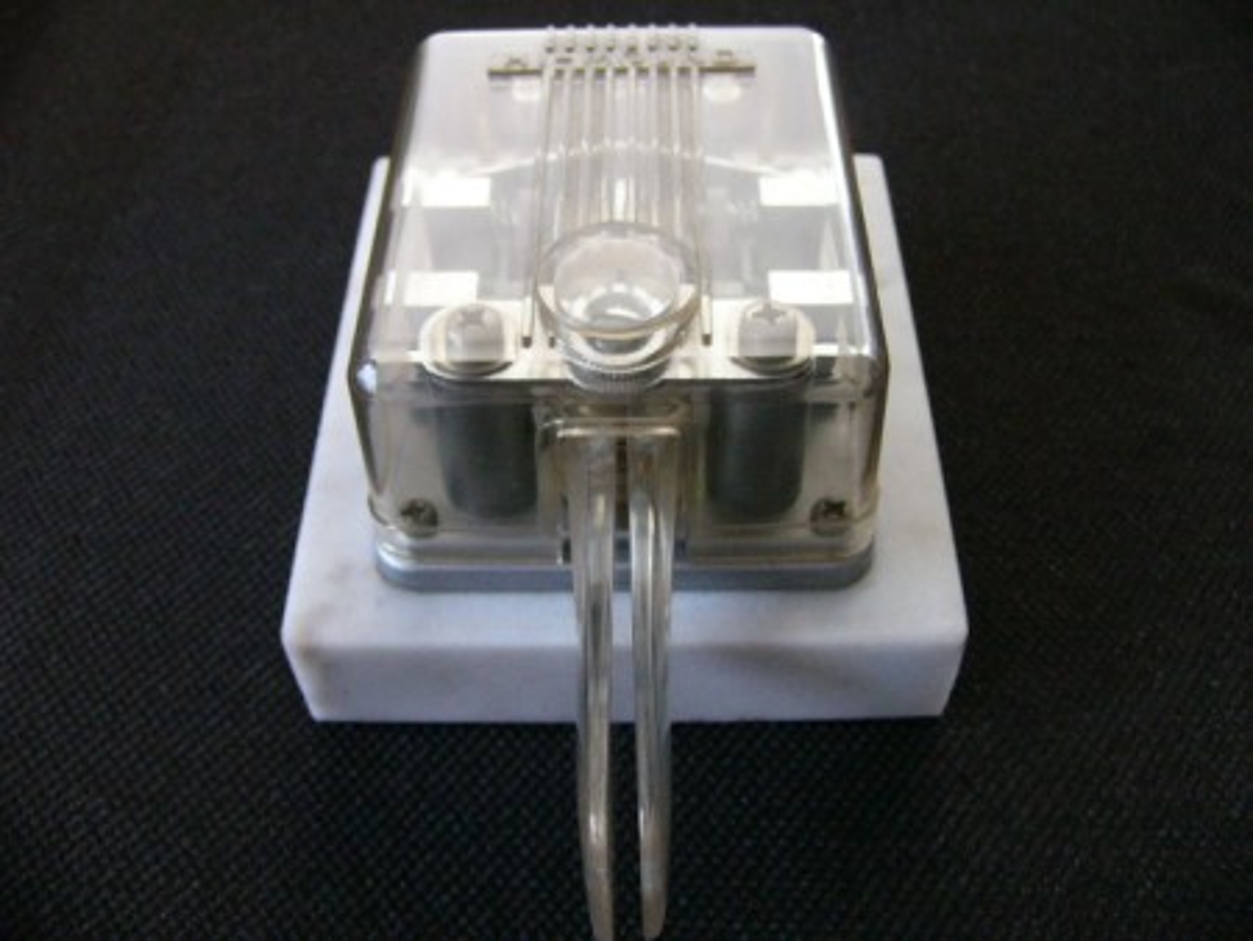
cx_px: 626
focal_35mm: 35
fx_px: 1268
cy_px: 470
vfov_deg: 40.7
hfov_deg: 52.6
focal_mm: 4.6
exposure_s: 1/80
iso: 200
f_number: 2.8
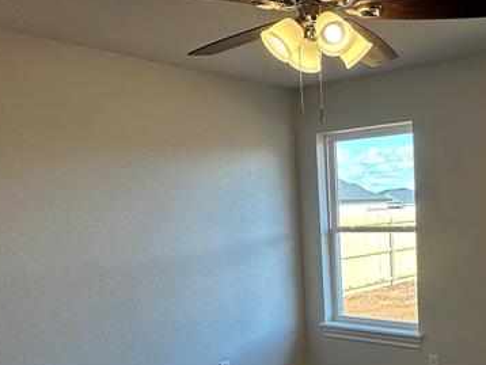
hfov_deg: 43.7
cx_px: 414
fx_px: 562
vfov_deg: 35.5
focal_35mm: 40
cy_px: 255
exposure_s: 1/124
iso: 40
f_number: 2.2
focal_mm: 2.22
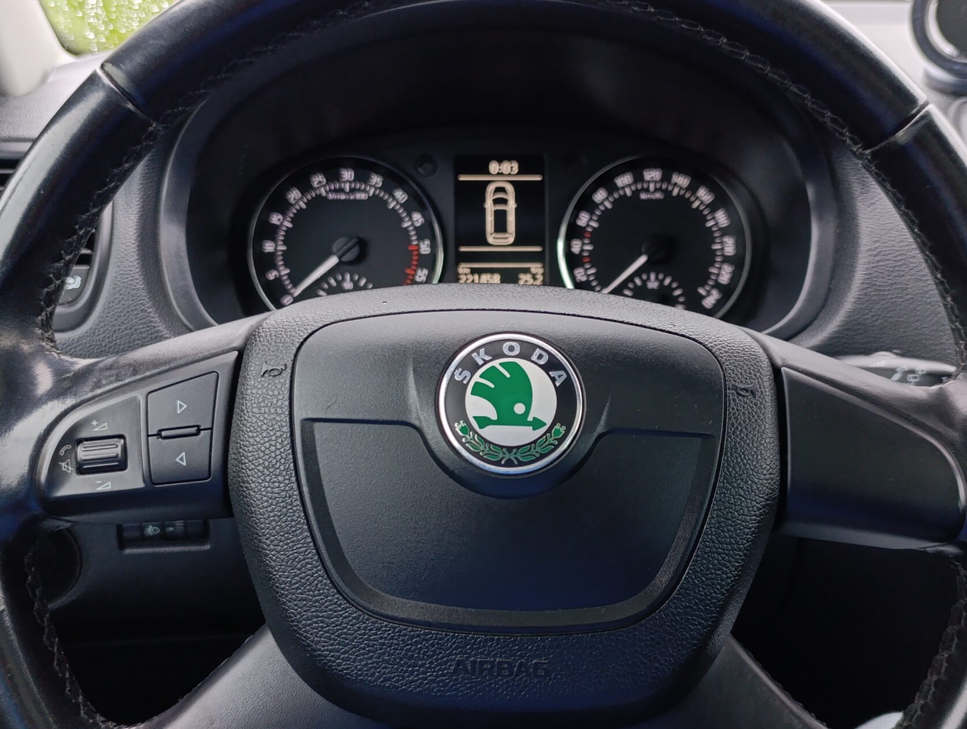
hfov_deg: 52.5
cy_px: 410
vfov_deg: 40.7
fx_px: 979
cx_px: 535
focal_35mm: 35
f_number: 1.6
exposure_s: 1/100
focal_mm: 6.14
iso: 250
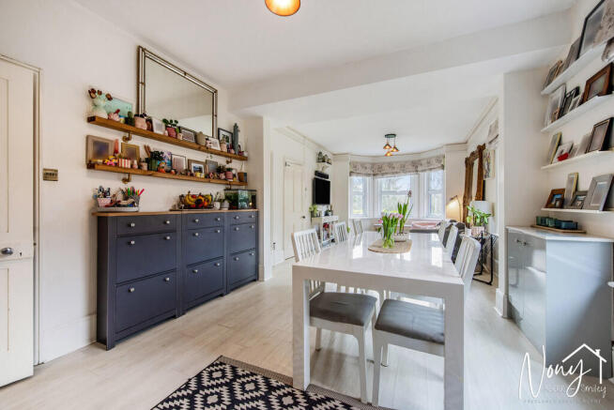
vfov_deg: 81.3
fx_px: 239
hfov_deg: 104.2
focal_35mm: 14
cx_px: 307
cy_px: 205
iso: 400
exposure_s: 1/40
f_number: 7.1
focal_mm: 14
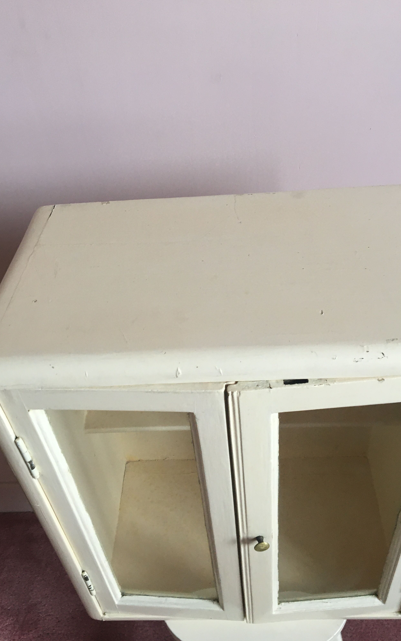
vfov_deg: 61.2
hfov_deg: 40.6
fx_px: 542
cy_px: 319
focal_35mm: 31
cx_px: 207
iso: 125
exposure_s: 1/33
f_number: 2.2
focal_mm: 4.15
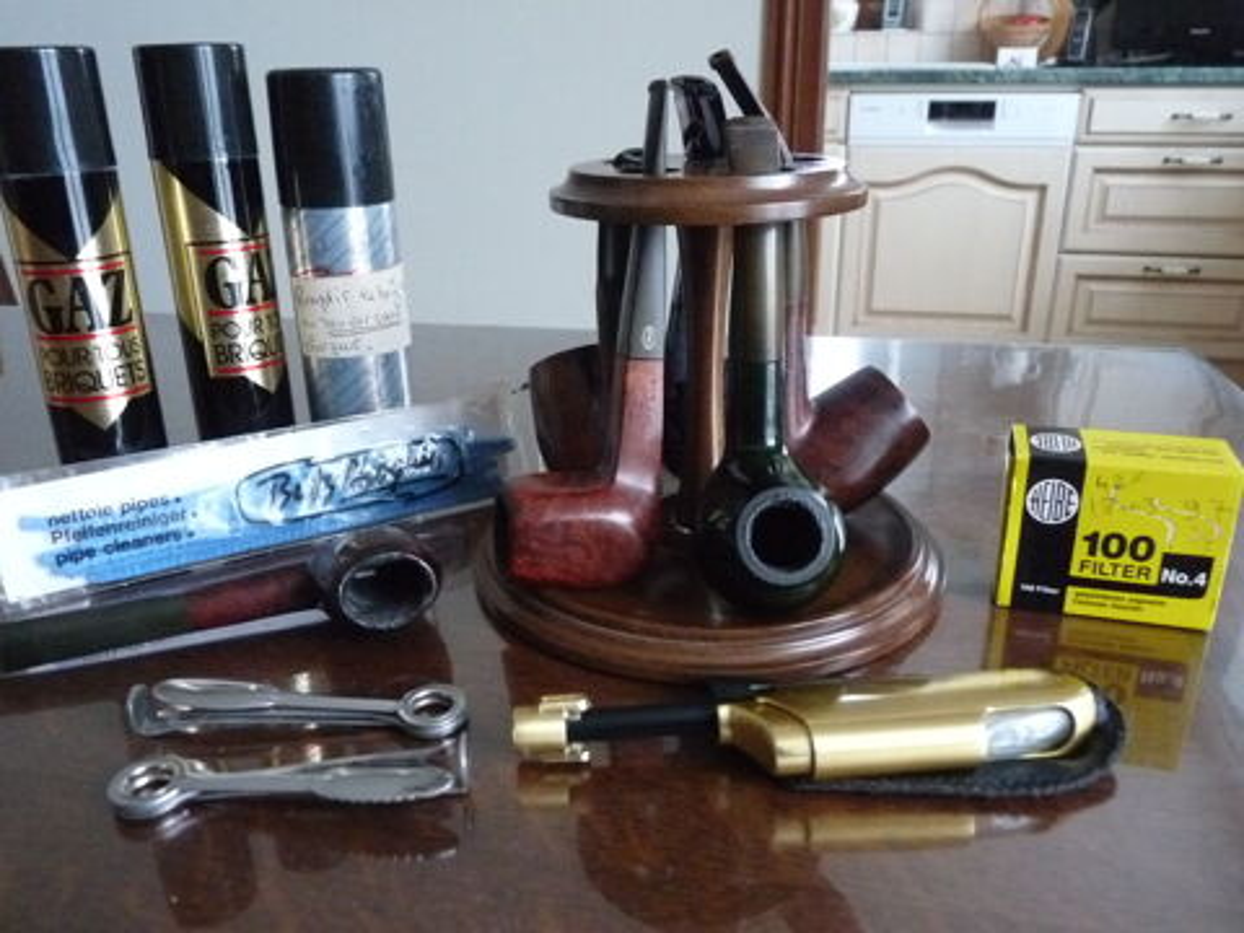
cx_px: 622
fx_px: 970
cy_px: 466
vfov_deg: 51.4
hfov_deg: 65.3
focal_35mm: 27
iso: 800
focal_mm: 4.8
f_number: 2.8
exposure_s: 1/10
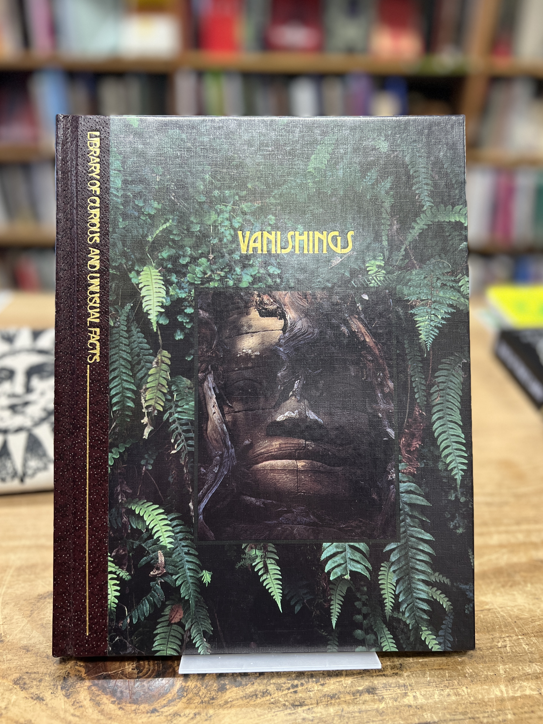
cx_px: 272
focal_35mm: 27
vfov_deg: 65.3
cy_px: 368
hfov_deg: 51.4
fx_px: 565
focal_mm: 5.7
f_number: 1.5
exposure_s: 1/60
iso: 200
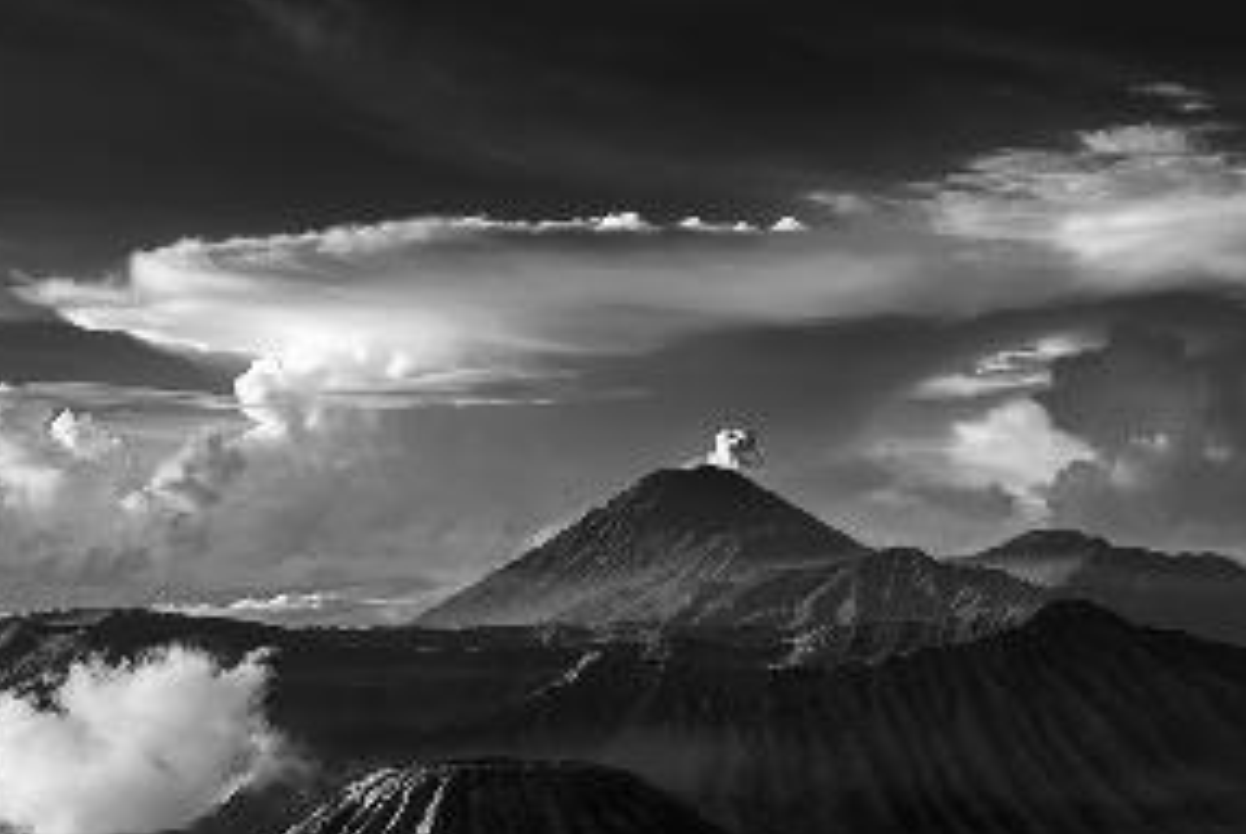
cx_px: 599
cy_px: 645
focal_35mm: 69
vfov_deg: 19.6
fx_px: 2391
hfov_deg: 29.2
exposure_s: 1/160
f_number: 8
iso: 160
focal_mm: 44
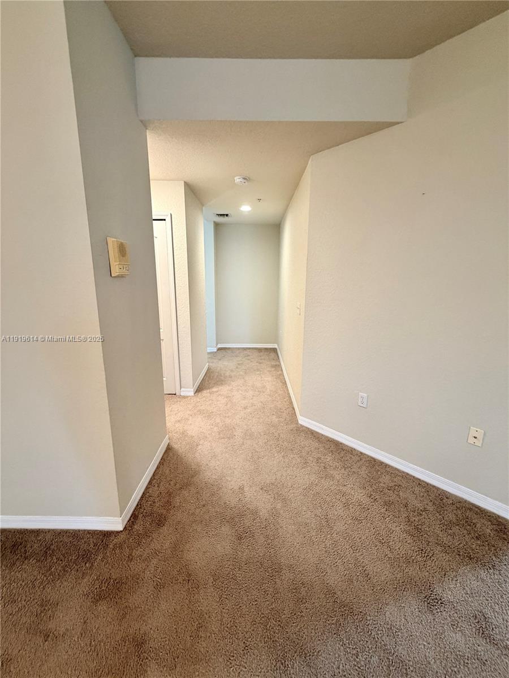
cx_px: 254
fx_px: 274
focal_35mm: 14
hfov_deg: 85.7
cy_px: 339
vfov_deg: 102.1
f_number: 2.2
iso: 250
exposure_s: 1/60
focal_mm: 2.22
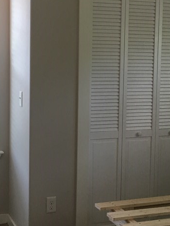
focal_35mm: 64
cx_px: 65
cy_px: 103
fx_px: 419
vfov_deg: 30.3
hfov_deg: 22.9
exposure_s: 1/30
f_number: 2.2
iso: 40
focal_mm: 4.15
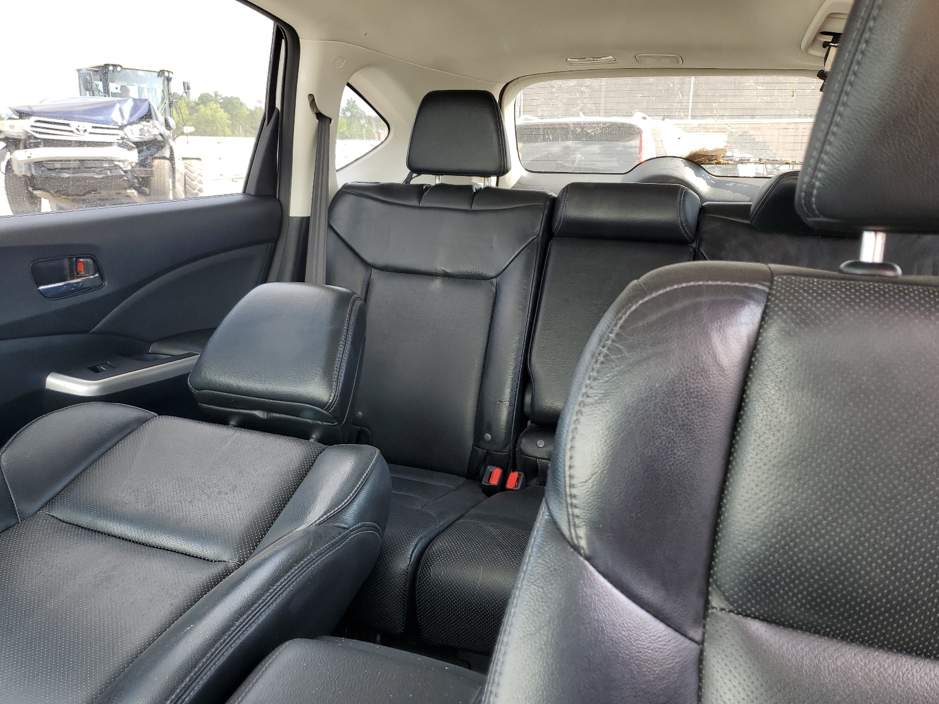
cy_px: 352
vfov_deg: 53.1
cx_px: 470
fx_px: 705
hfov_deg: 67.3
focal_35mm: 26
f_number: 1.5
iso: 50
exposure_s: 1/122
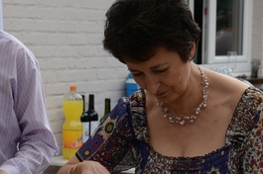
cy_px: 118
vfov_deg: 10.8
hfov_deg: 16.1
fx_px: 927
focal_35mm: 127
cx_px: 116
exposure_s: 1/160
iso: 200
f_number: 6.3
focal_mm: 56
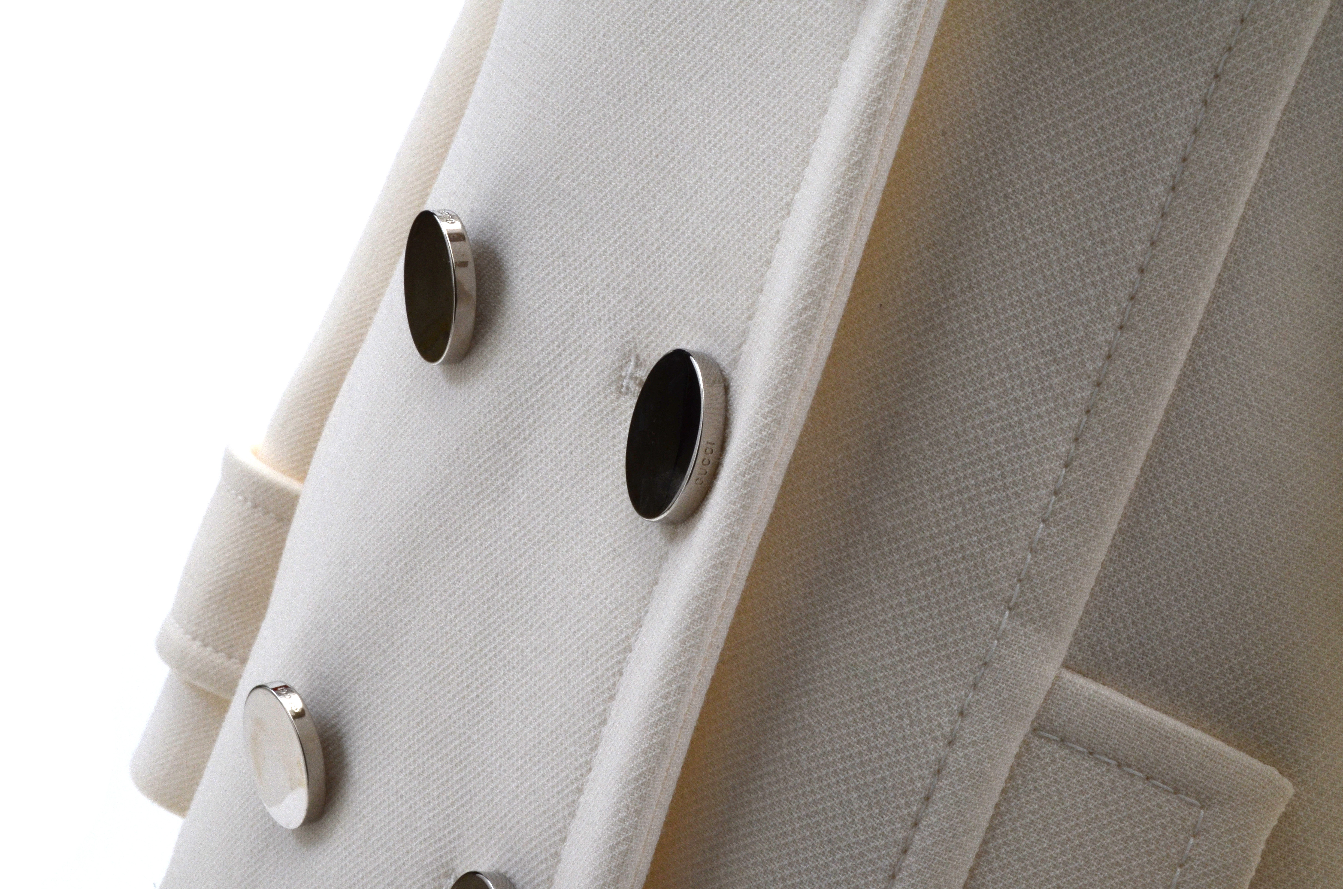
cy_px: 444
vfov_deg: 16.5
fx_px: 3071
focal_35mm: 82
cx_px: 672
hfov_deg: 24.7
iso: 400
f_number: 25
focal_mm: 55
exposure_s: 1/125
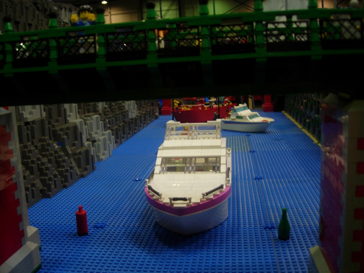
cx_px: 182
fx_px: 400
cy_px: 136
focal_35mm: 38
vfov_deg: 37.7
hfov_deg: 49.0
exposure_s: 1/32
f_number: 2.8
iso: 133
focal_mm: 7.8
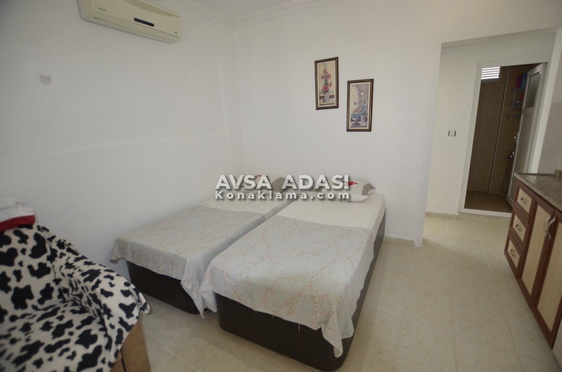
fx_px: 234
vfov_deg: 77.1
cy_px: 186
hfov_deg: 100.5
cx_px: 281
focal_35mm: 15
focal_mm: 10
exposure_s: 1/60
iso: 640
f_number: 3.5
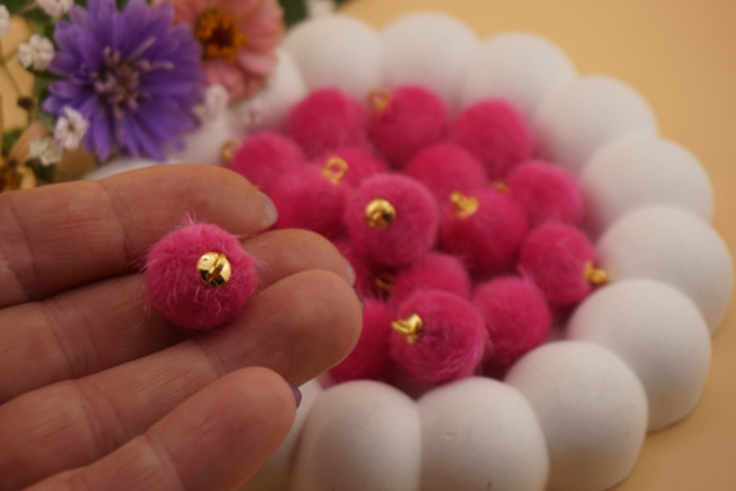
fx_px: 1441
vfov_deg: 19.3
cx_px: 368
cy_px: 246
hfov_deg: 28.6
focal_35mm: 70
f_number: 6.3
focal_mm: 47
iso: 100
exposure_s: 1/100
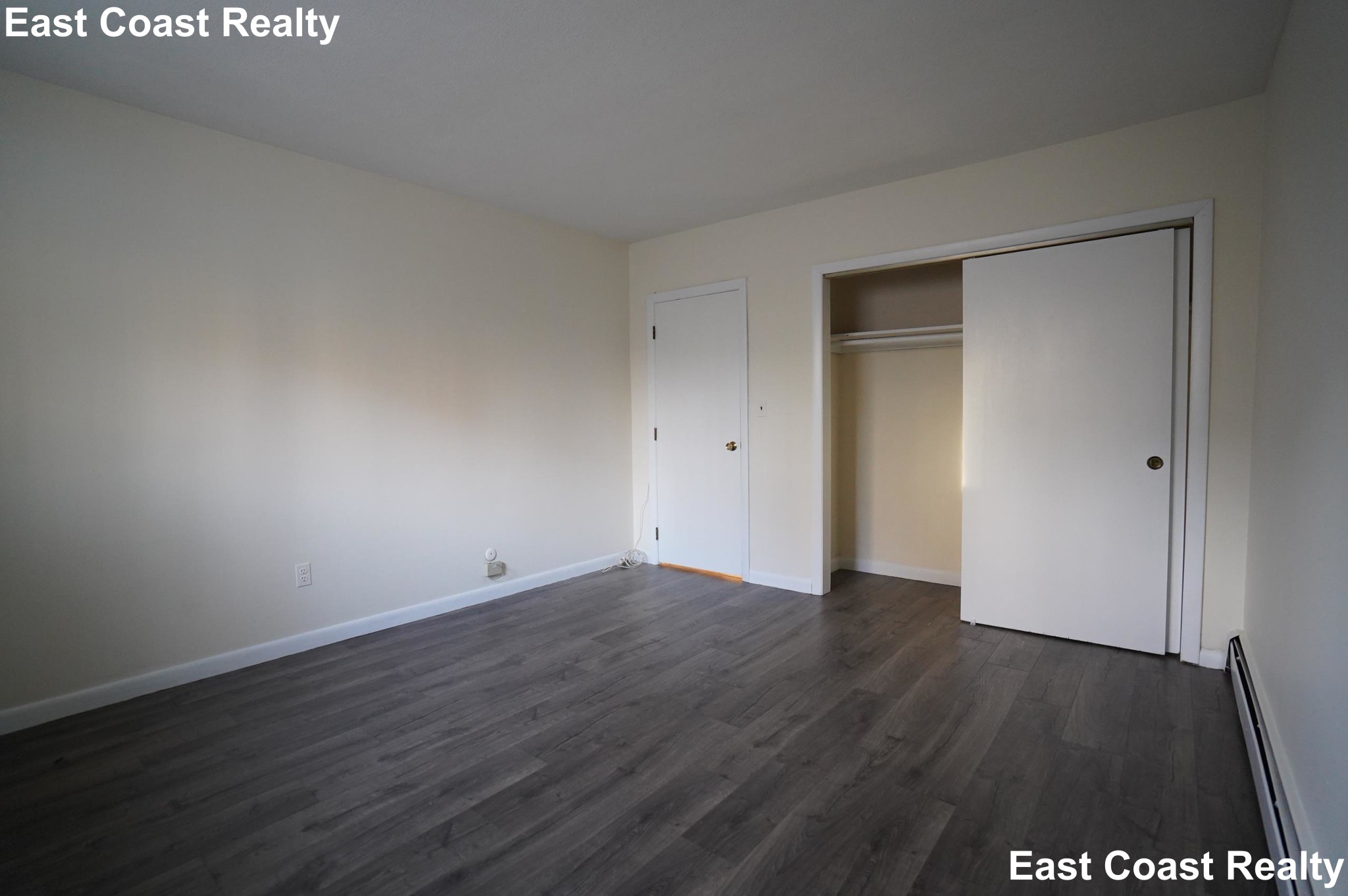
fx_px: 598
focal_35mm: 16
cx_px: 674
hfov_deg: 96.8
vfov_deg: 73.6
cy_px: 448
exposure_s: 1/30
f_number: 4
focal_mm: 16
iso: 4000
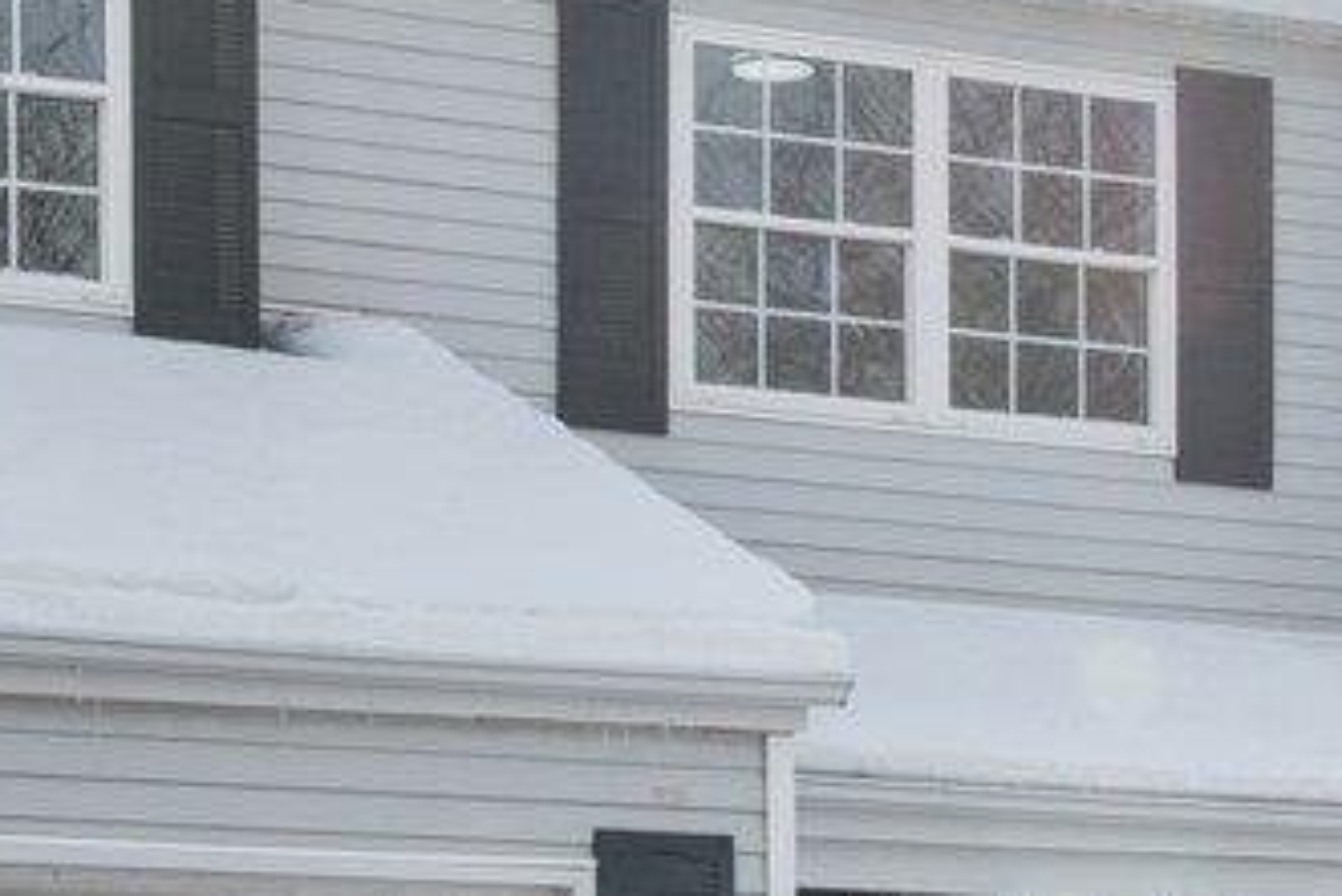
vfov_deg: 9.7
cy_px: 1518
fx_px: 5072
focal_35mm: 136
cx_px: 1119
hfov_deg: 15.0
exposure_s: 1/1250
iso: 400
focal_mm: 22
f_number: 8
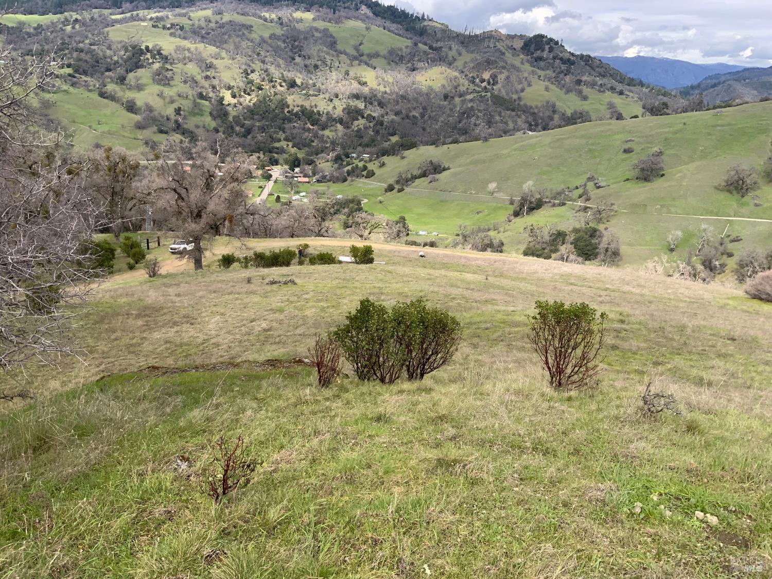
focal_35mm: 29
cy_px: 290
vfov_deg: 48.2
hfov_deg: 61.7
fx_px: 647
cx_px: 386
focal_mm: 3
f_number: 1.8
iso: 16
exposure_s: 1/978
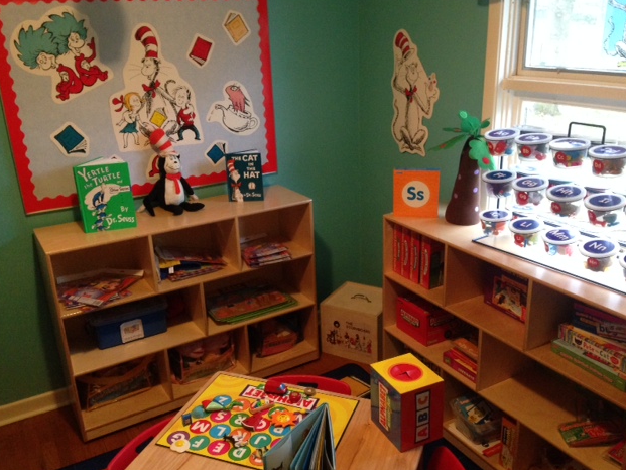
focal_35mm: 34
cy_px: 239
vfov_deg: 41.8
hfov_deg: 53.9
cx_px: 309
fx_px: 615
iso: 400
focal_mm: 4.12
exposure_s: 1/20
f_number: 2.4
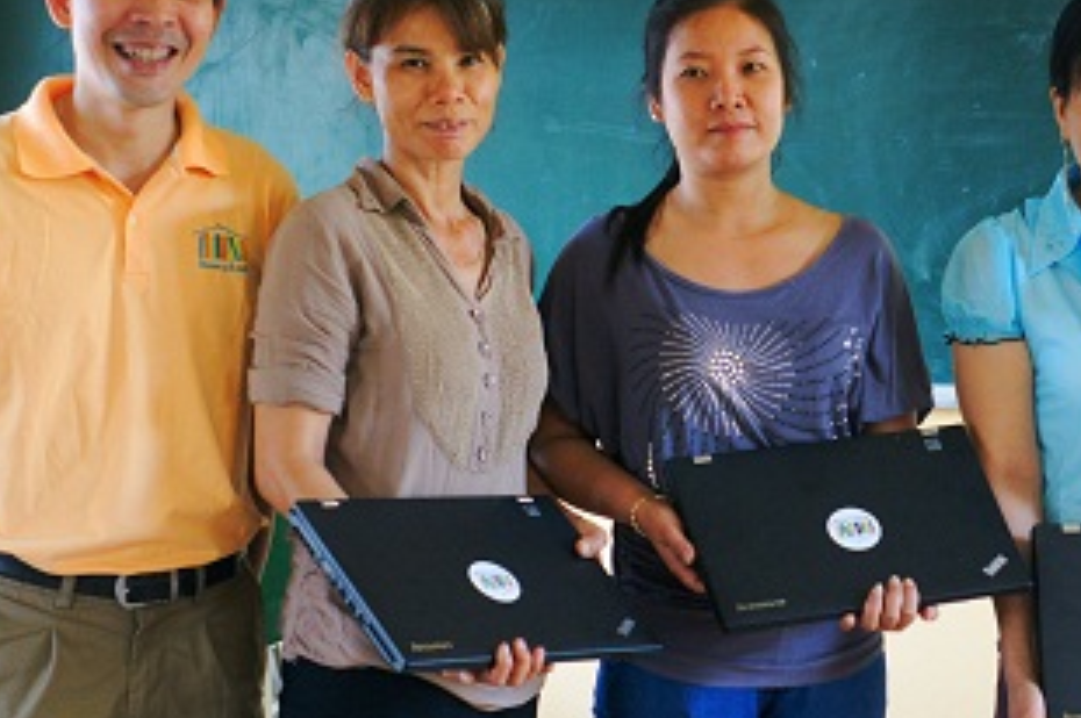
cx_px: 826
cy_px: 319
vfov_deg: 11.3
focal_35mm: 121
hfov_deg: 16.8
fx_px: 3629
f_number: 3.2
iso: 400
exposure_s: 1/80
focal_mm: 50
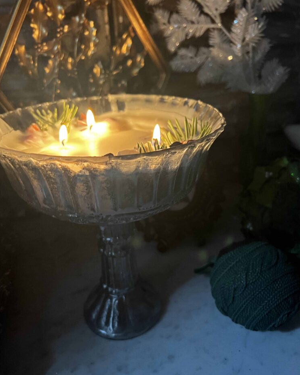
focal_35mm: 28
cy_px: 184
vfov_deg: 62.2
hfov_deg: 51.5
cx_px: 152
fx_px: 311
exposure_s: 1/40
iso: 400
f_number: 1.5
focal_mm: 5.7
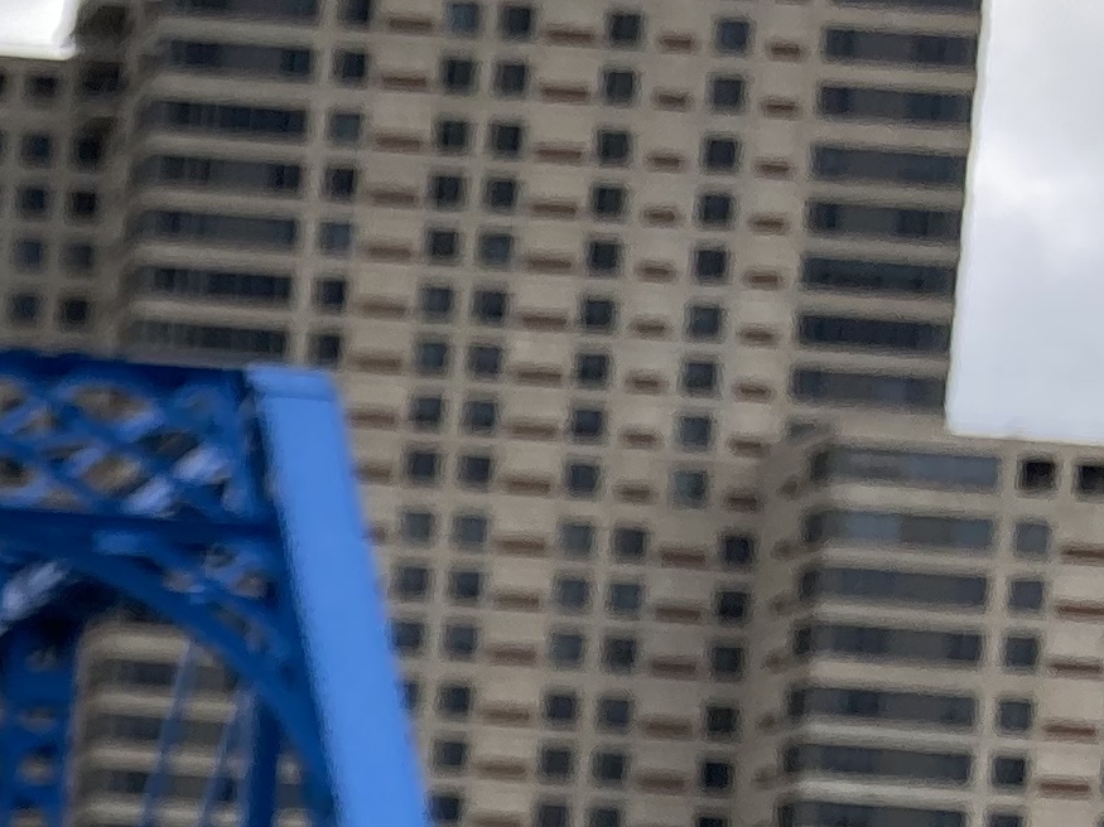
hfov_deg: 12.9
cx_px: -1244
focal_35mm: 129
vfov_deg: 10.8
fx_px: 4114
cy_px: 1472
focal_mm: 3.99
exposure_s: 1/1429
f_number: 1.8
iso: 20
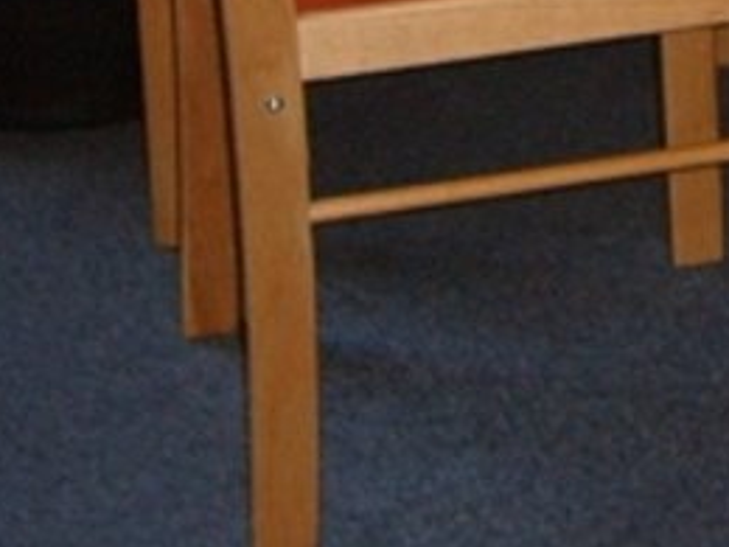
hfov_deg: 11.0
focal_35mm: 171
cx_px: 1172
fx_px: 3601
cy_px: -412
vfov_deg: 8.4
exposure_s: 1/30
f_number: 2.9
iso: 141
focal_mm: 6.2
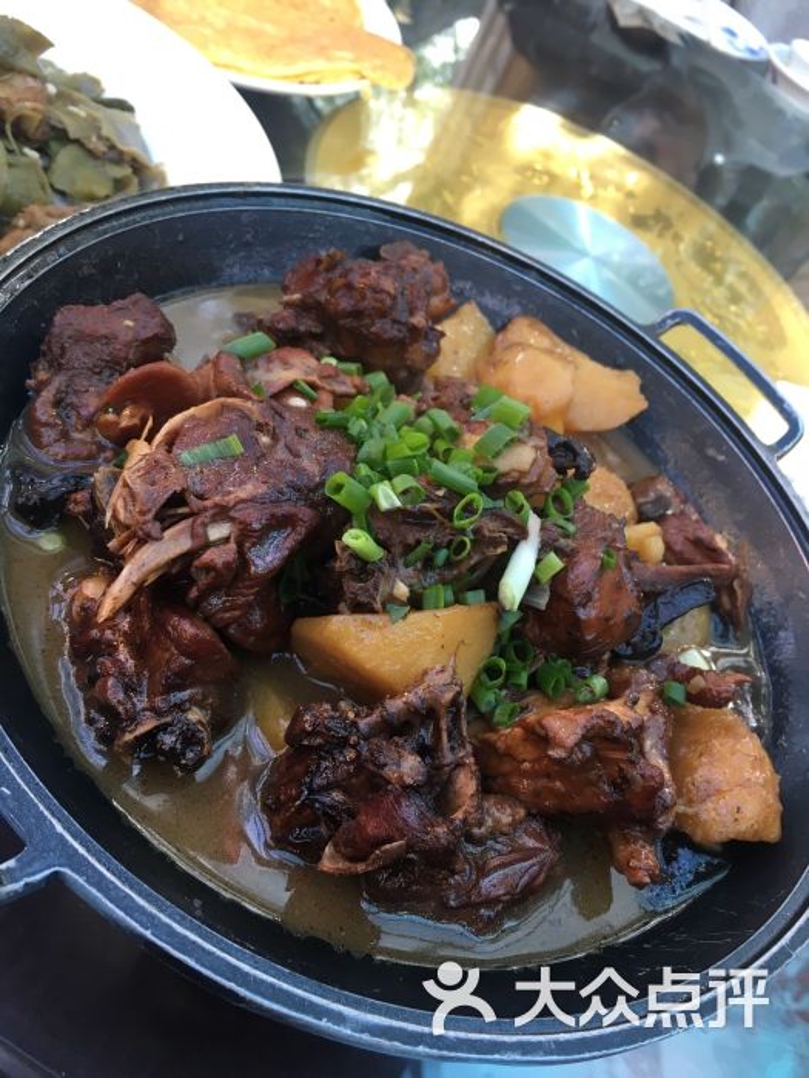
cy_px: 539
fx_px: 904
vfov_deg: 61.7
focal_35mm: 29
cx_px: 404
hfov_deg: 48.2
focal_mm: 4.15
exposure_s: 1/33
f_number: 2.2
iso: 32
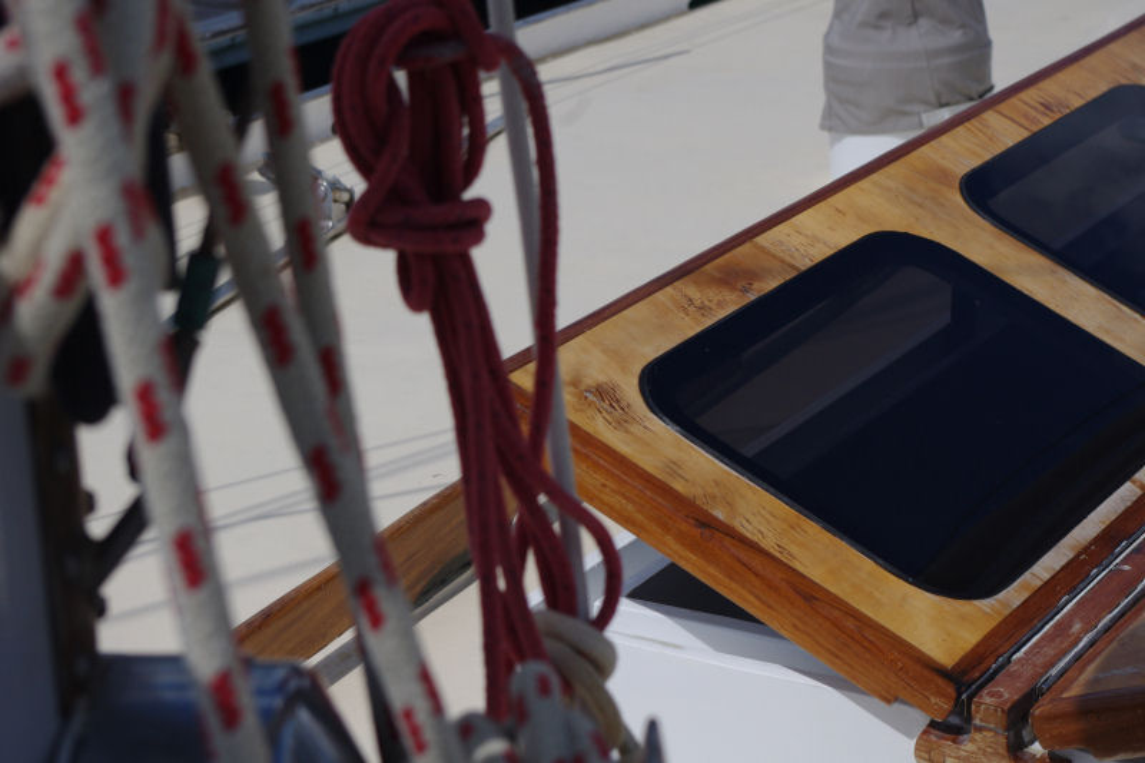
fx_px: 2607
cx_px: 572
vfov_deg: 16.6
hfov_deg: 24.8
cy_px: 382
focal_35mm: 82
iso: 400
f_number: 8
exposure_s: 1/2500
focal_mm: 55
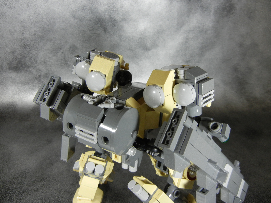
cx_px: 136
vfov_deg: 46.8
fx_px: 235
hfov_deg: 60.0
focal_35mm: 30
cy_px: 102
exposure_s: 1/56.5
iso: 400
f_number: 3.5
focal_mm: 5.4
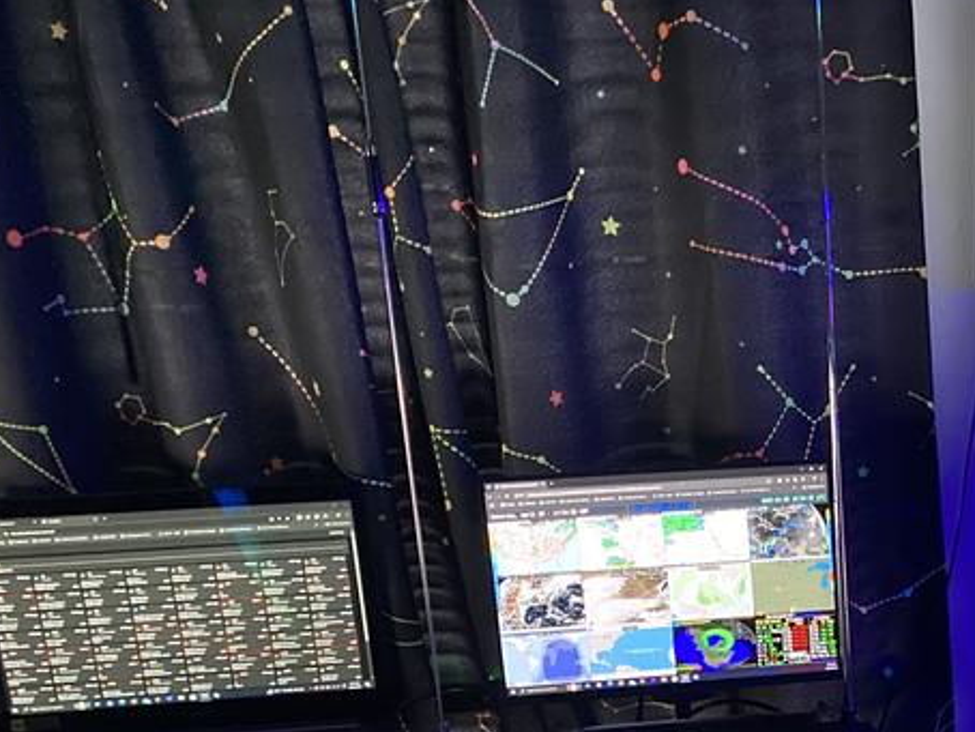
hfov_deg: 24.6
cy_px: 945
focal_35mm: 74
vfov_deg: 18.6
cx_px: 1065
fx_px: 2085
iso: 640
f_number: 1.8
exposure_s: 1/30
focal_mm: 3.99
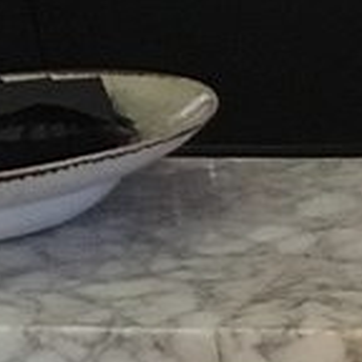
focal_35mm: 134
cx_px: 701
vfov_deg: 12.1
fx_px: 1585
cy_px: 620
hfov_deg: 11.8
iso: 400
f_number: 2.2
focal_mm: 4.15
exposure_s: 1/15
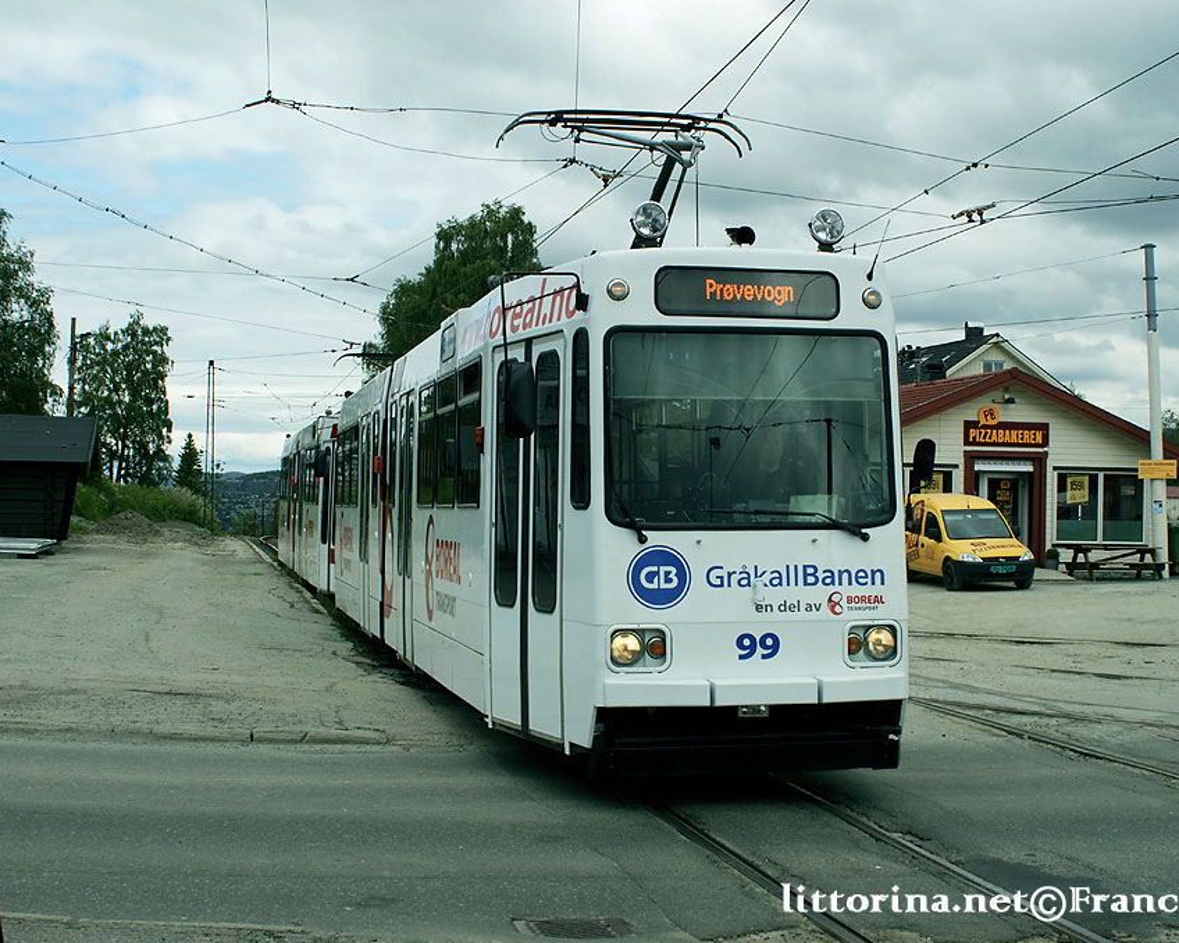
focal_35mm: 51
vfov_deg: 29.7
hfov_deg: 36.6
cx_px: 635
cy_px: 472
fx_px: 1779
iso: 200
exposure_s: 1/500
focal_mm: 30
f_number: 7.1
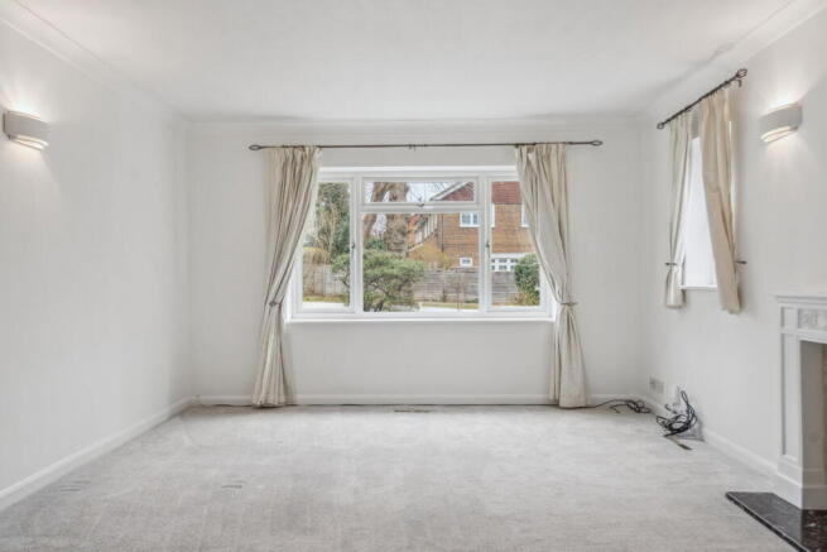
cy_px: 276
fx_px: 551
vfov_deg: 53.2
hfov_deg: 73.7
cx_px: 414
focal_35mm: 24
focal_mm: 24
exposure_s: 1/80
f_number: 6.3
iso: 400
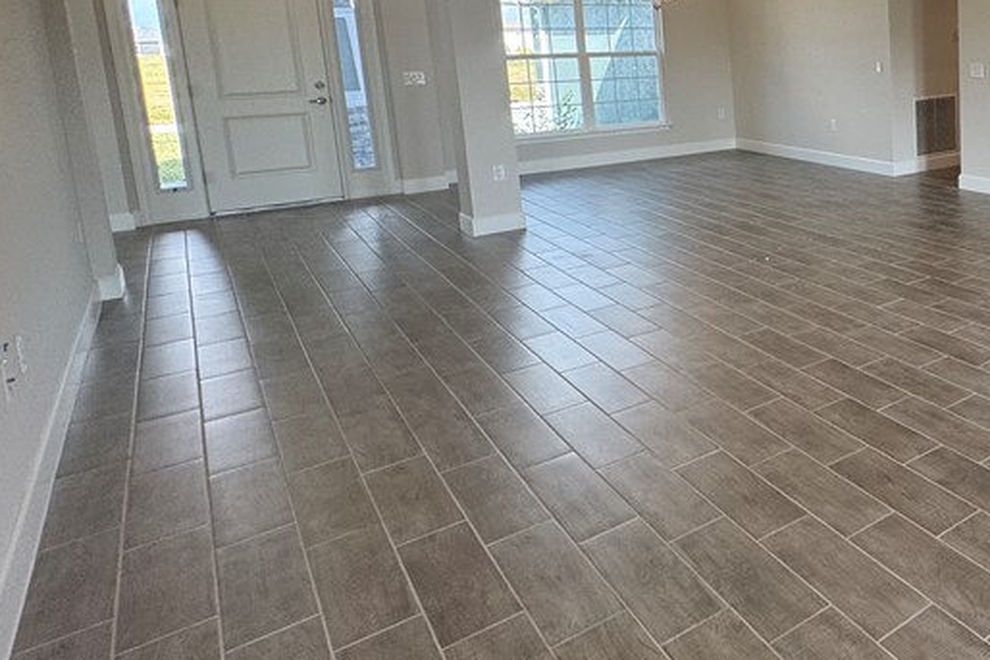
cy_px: 150
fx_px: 798
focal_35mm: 29
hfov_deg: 52.3
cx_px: 963
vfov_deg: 43.3
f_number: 2.2
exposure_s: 1/120
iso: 100
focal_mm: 2.22
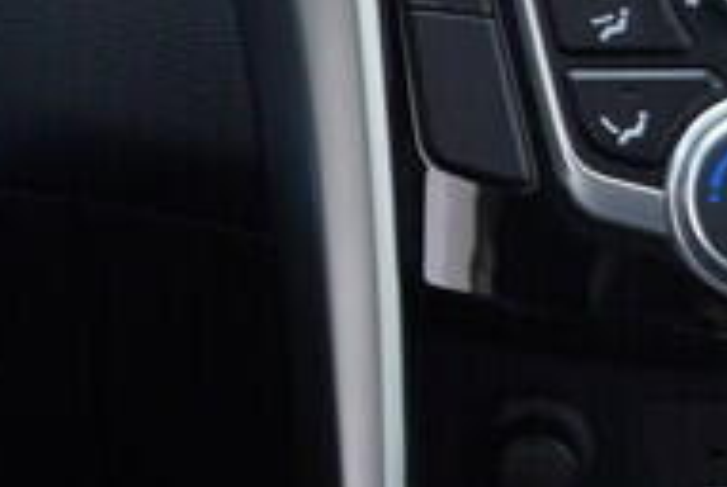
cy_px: -224
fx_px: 5481
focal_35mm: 271
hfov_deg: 7.6
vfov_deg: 5.1
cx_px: 704
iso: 125
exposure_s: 1/40
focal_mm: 24
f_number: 2.8
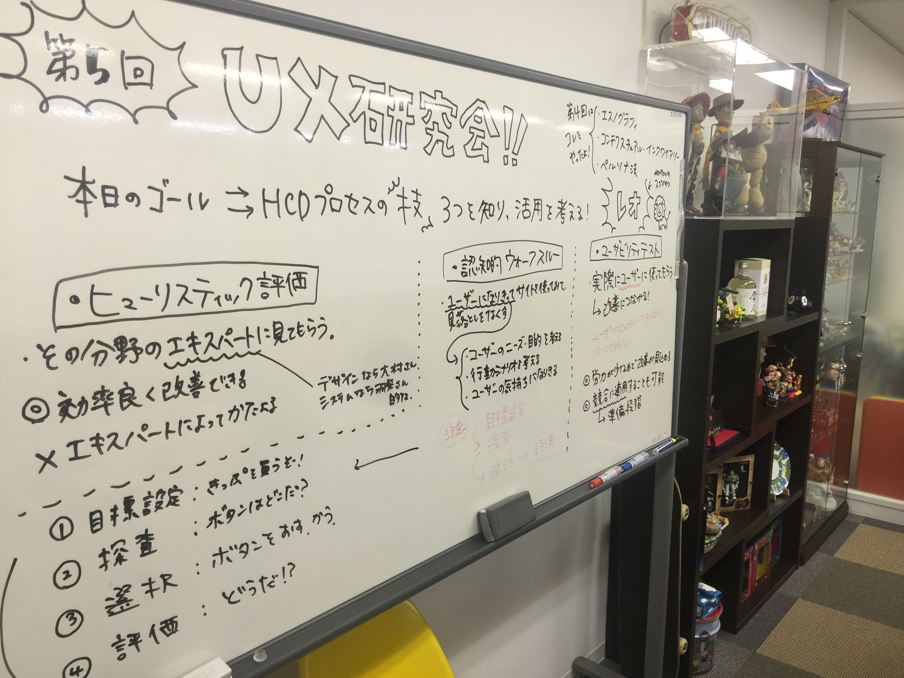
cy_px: 339
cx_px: 452
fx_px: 757
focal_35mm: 29
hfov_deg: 61.7
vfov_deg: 48.2
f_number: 2.2
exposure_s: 1/30
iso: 40
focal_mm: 4.15
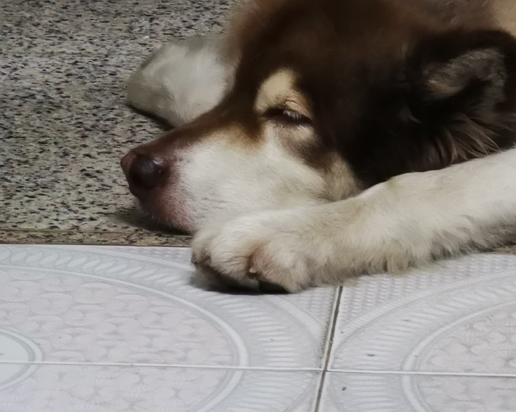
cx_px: 324
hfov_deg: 7.8
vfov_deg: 6.2
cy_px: 153
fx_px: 3802
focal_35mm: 249
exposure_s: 1/17.1
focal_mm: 14.46
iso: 1250
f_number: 3.4
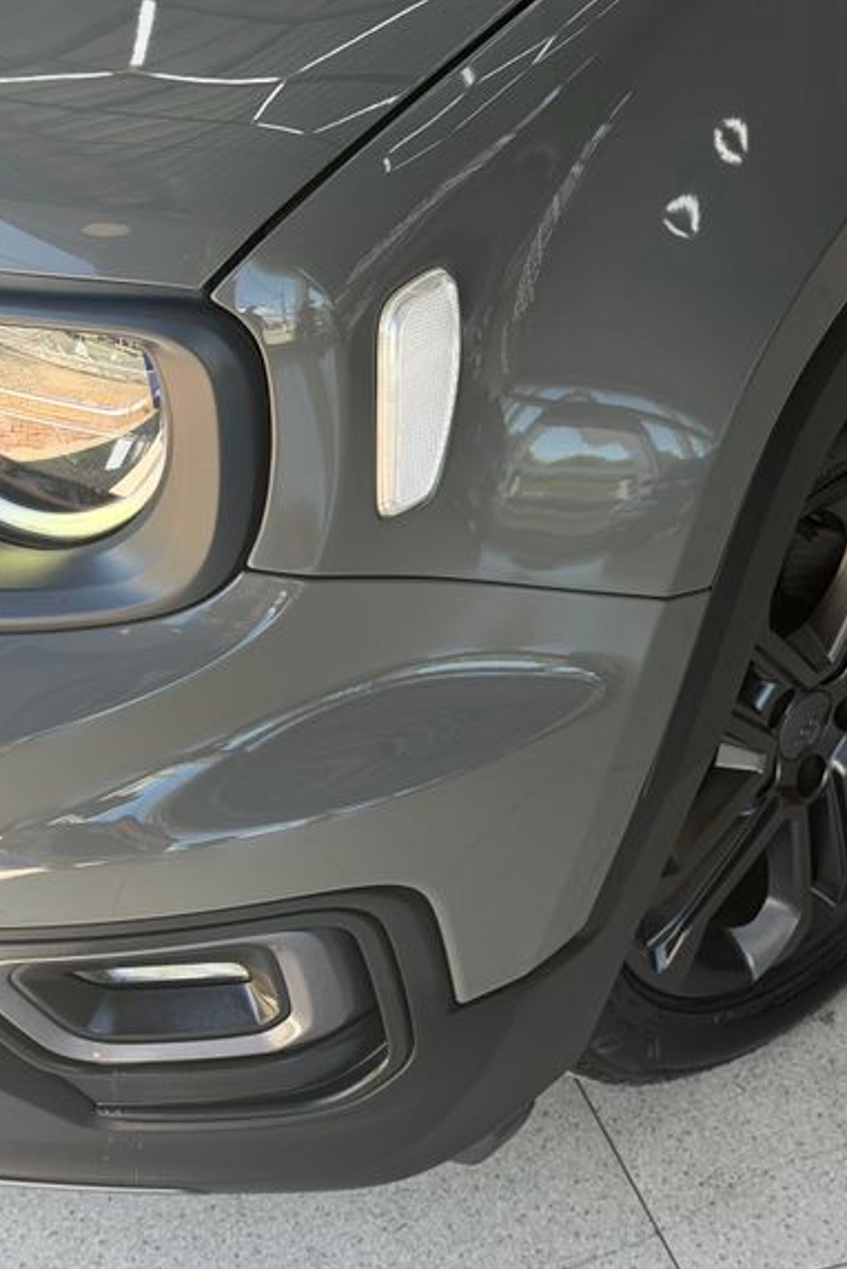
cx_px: 392
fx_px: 2362
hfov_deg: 20.3
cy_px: 637
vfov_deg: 30.1
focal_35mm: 67
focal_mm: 6.76
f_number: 1.78
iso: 80
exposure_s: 1/450
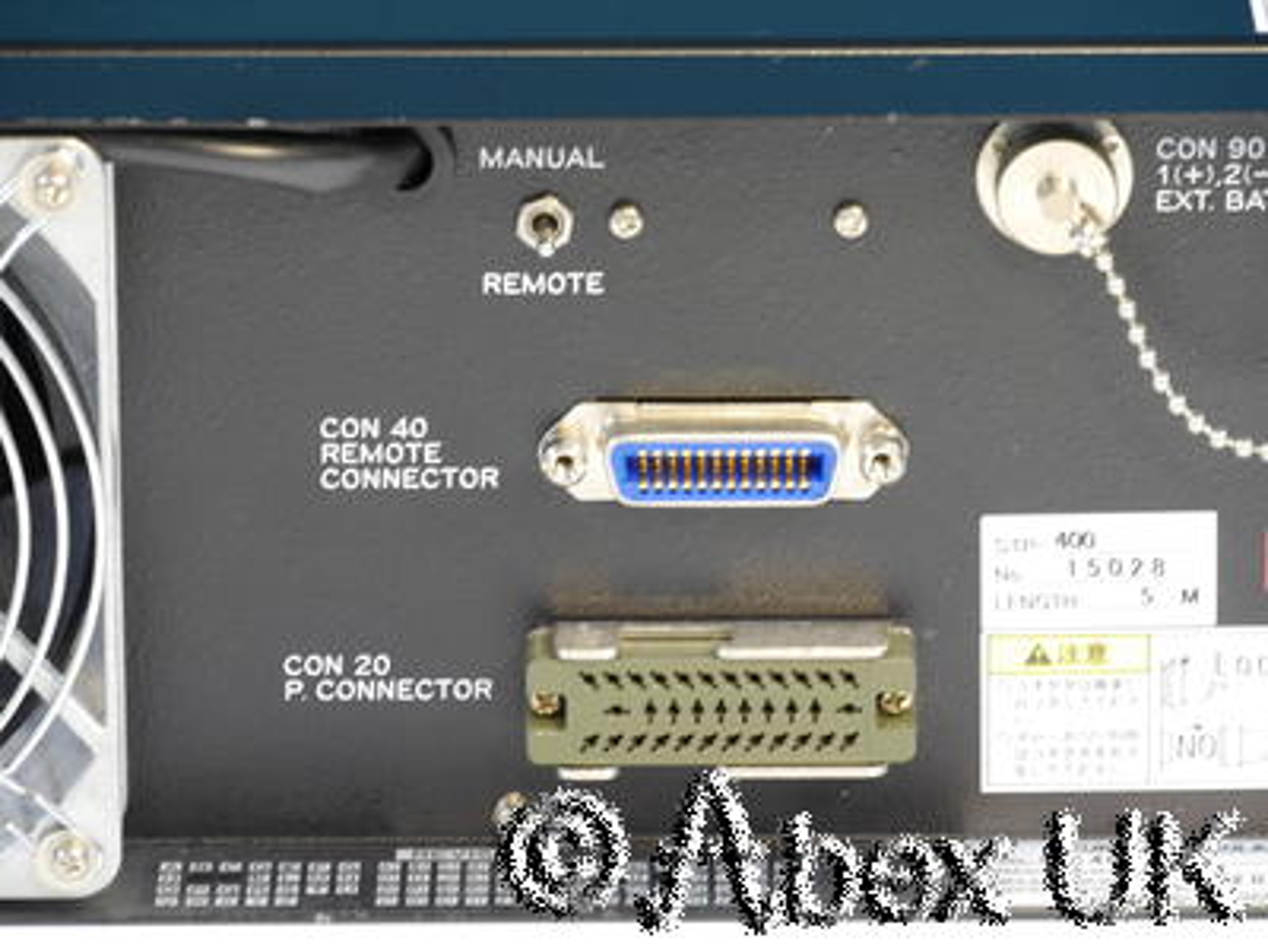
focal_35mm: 280
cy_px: 476
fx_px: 10257
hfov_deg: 7.1
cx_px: 634
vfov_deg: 5.3
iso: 200
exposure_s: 1/1.3
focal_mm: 140
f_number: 8
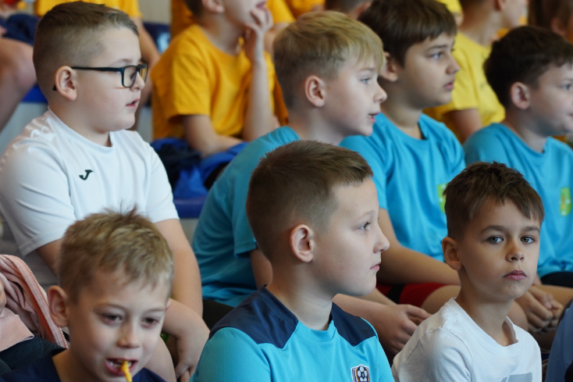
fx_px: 2960
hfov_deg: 11.0
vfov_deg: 7.4
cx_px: 111
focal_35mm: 186
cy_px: 107
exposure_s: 1/100
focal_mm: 105
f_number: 4
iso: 1250
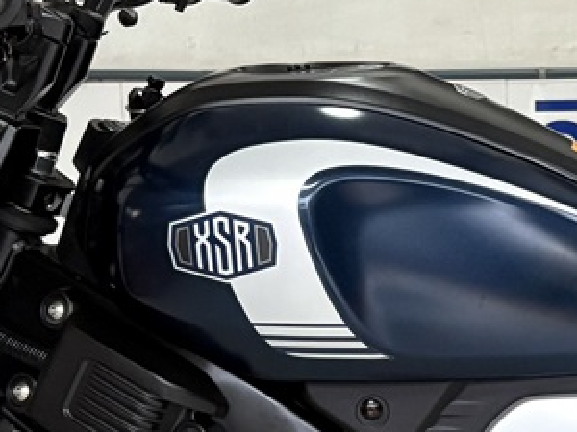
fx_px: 1850
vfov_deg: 13.1
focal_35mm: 111
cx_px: 564
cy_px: 493
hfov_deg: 17.4
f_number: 1.6
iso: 500
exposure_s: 1/50
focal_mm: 5.96
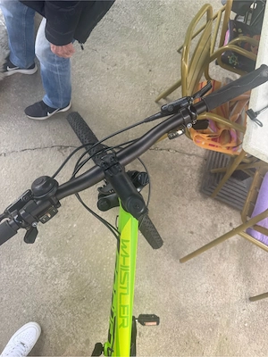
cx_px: 134
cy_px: 178
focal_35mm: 24
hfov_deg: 56.8
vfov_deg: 71.6
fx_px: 248
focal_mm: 6.76
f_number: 1.78
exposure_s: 1/224
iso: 64
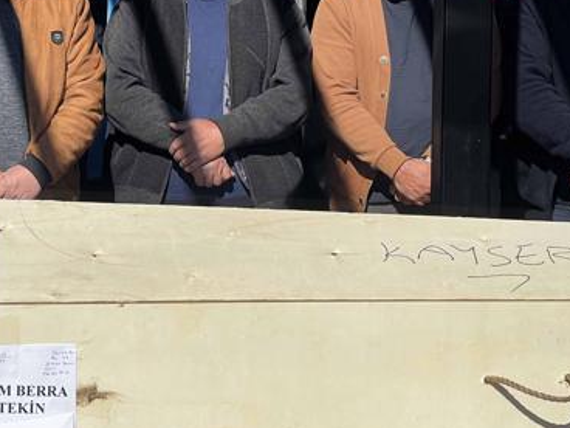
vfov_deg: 9.2
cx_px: -14
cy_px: 153
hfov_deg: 12.1
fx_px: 2651
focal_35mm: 161
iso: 32
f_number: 2.8
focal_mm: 9
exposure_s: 1/481
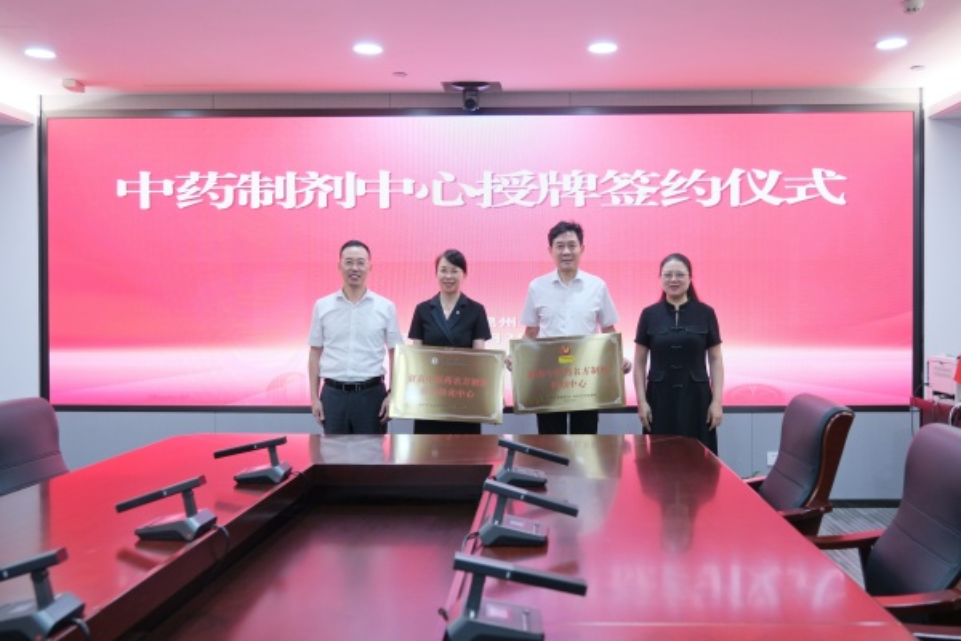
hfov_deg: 60.3
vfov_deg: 42.3
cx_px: 480
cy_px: 320
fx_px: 827
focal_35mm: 31
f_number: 3.2
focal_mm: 20.6
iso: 320
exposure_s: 1/30
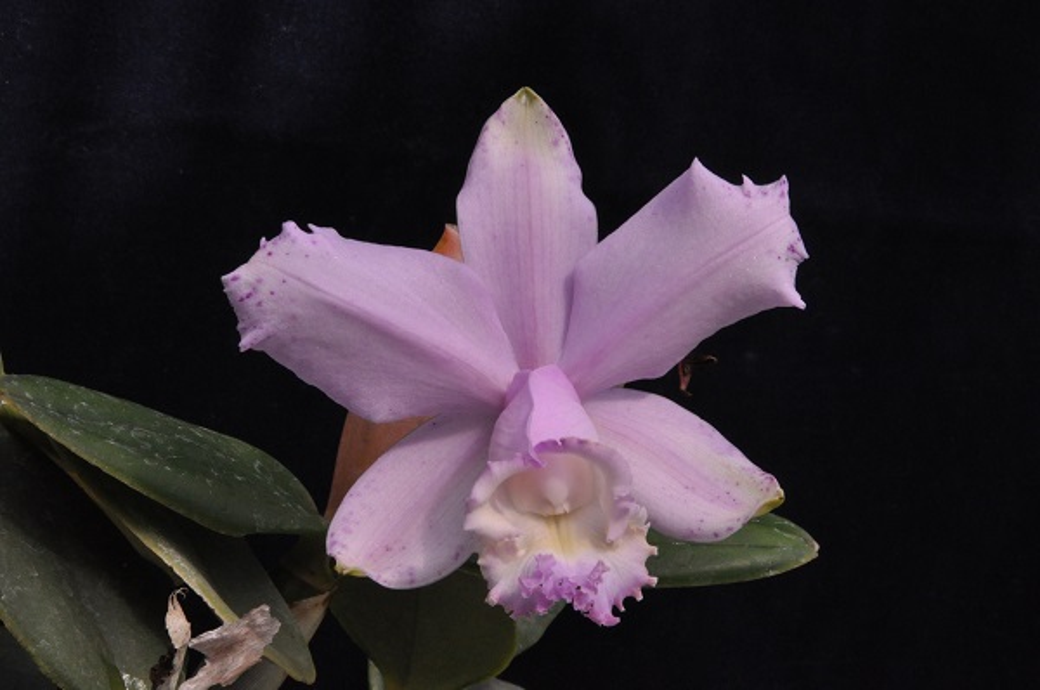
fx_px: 3028
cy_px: 345
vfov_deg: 13.0
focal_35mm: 105
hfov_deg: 19.5
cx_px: 520
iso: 1600
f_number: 29
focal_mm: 70
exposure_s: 1/125
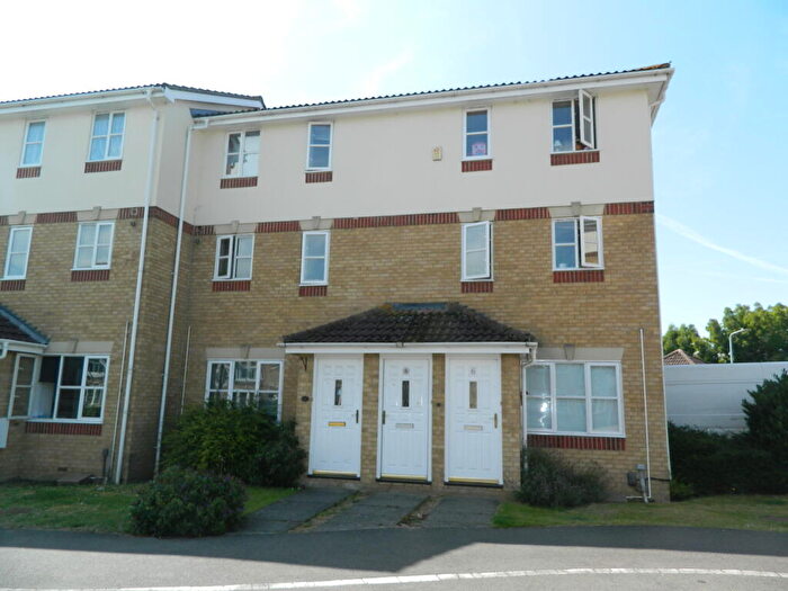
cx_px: 394
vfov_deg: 54.9
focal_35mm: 25
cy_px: 296
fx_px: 569
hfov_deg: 69.4
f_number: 3.1
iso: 110
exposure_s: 1/640
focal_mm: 4.5
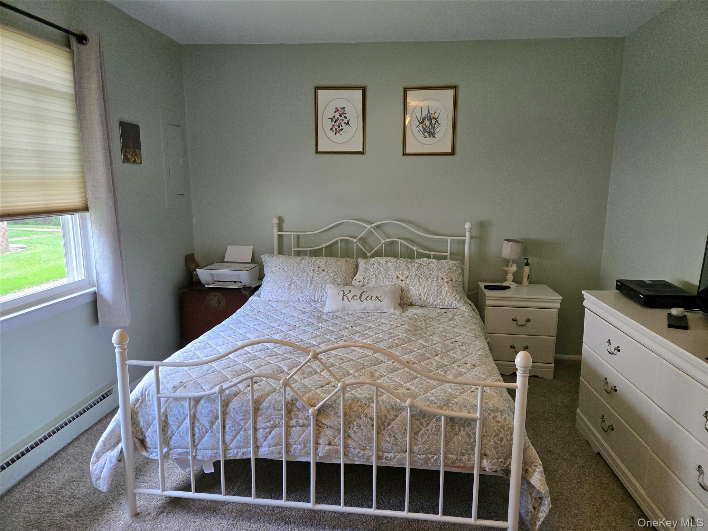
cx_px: 354
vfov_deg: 58.9
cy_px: 266
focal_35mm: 23
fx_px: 470
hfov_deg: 73.9
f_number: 1.8
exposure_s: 1/180
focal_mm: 5.4
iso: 200
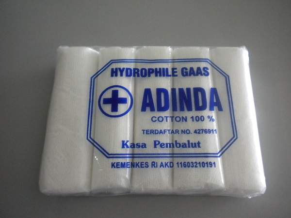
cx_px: 146
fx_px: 294
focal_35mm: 35
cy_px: 109
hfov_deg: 52.6
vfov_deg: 40.7
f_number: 3.1
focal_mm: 6.3
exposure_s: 1/38.1
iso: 400
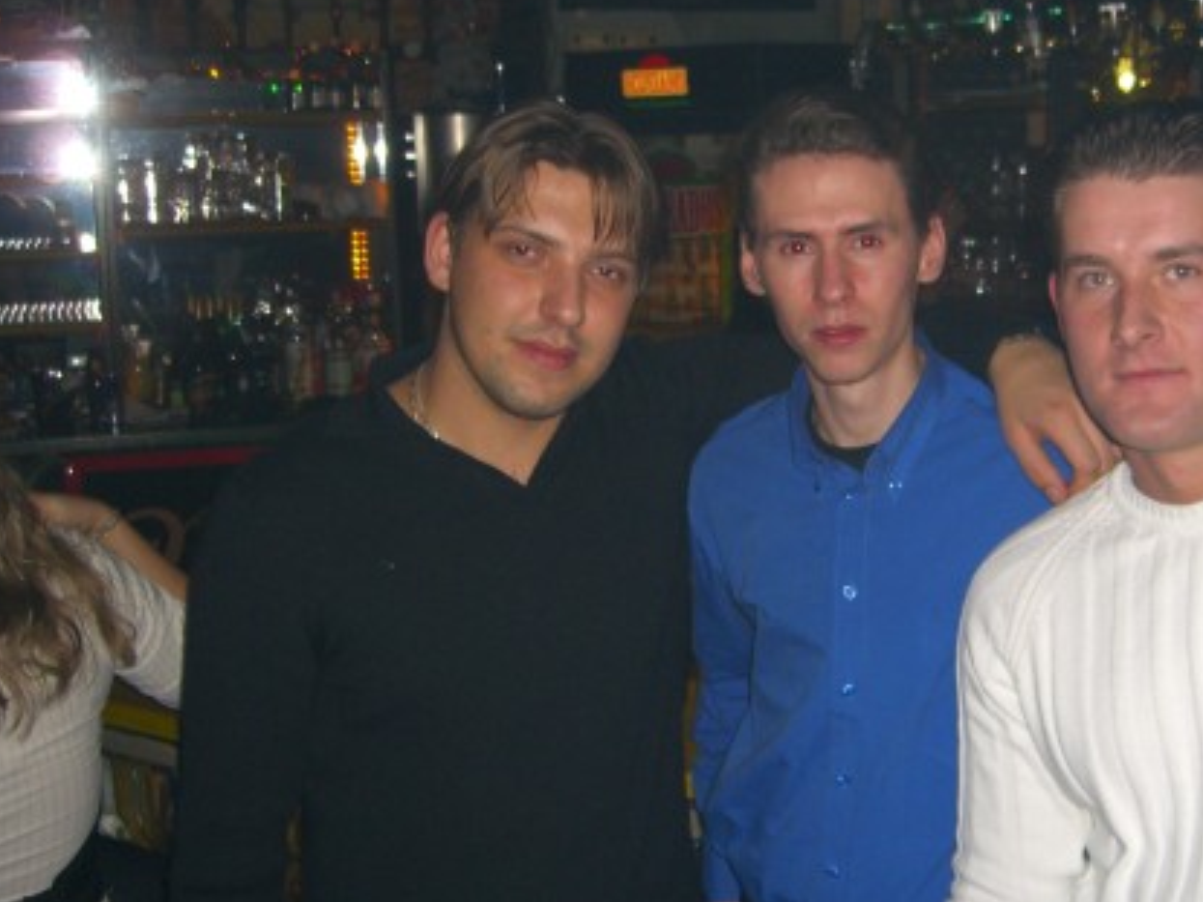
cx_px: 777
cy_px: 467
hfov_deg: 34.7
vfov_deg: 26.5
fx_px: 1911
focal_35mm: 55
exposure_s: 1/60
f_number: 2.8
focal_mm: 7.9
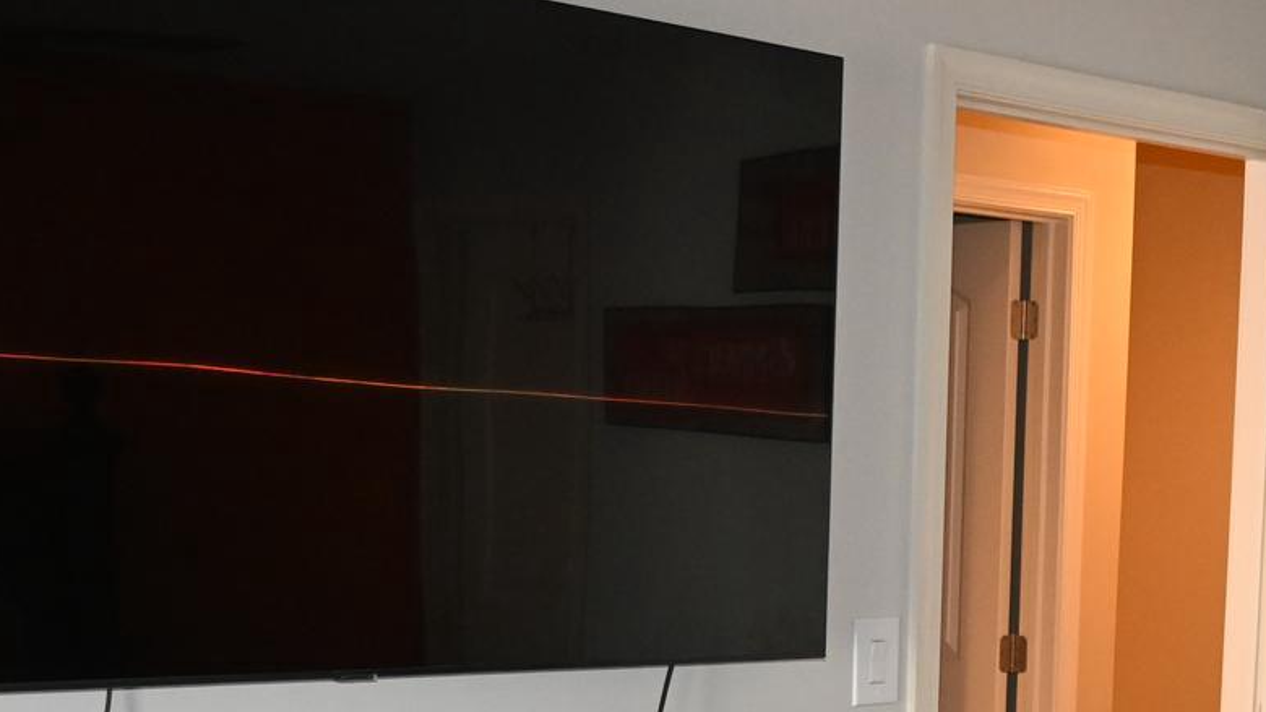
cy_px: 783
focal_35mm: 66
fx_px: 2216
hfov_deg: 31.1
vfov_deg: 17.6
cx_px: 1003
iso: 2000
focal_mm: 16
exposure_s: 1/60
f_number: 3.5
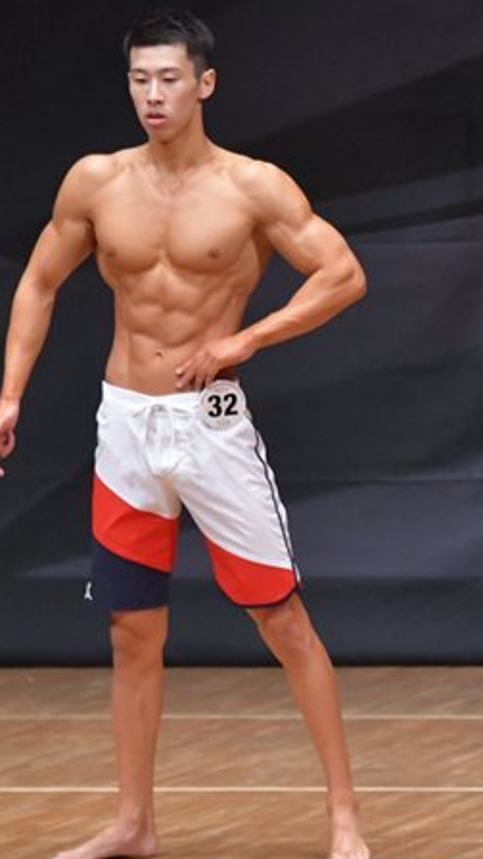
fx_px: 11748
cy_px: 422
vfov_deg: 4.2
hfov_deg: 2.4
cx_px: 593
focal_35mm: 516
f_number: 5.6
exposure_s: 1/400
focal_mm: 190
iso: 6400
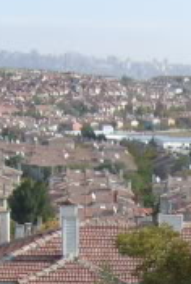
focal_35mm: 165
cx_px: 248
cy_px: 318
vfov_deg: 12.2
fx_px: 1308
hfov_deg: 8.2
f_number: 7.1
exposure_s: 1/180
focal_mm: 5.8
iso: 80
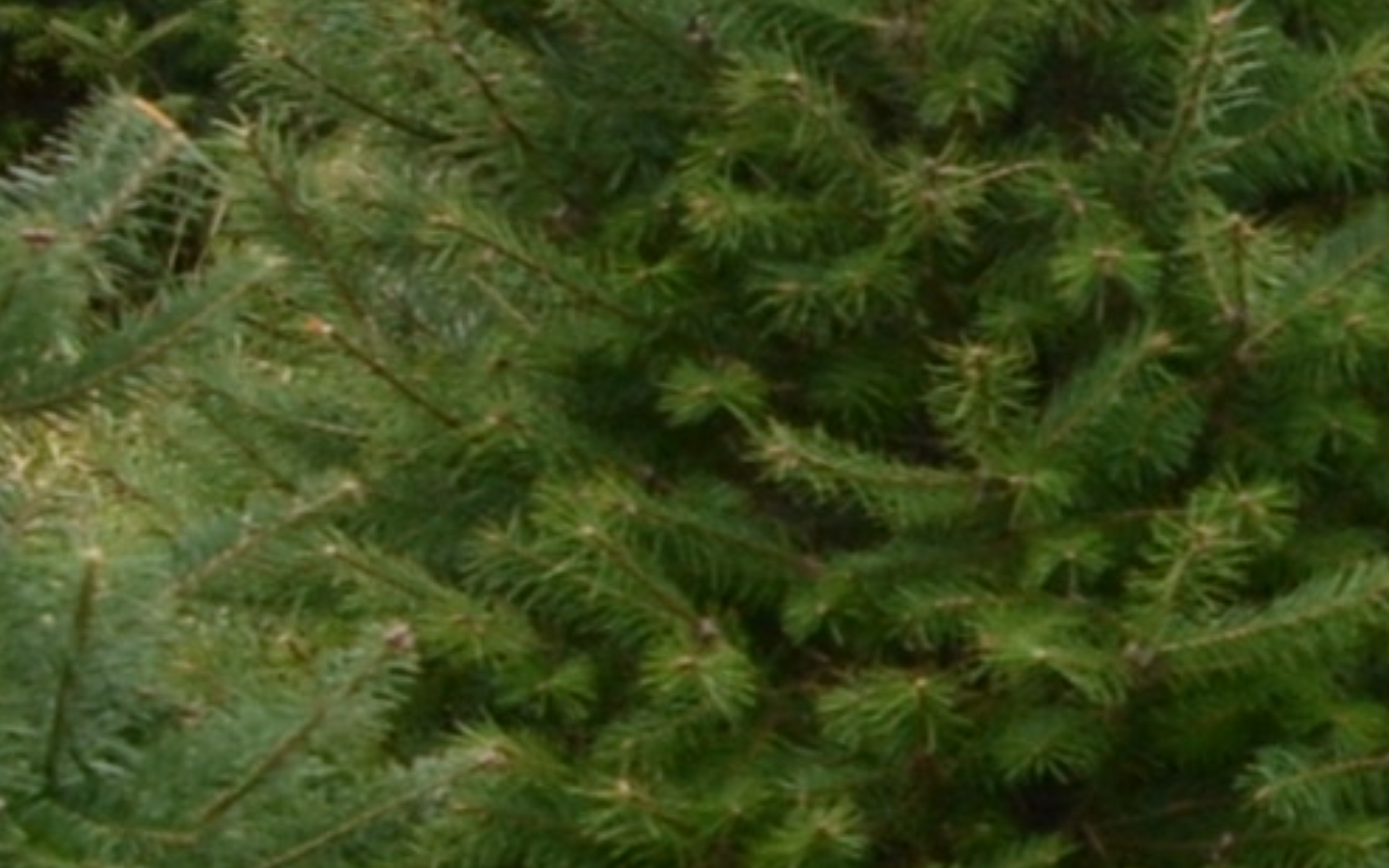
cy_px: -228
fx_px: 7305
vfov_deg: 6.7
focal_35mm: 193
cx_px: 4181
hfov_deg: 8.9
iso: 320
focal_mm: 18
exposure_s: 1/125
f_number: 5.6
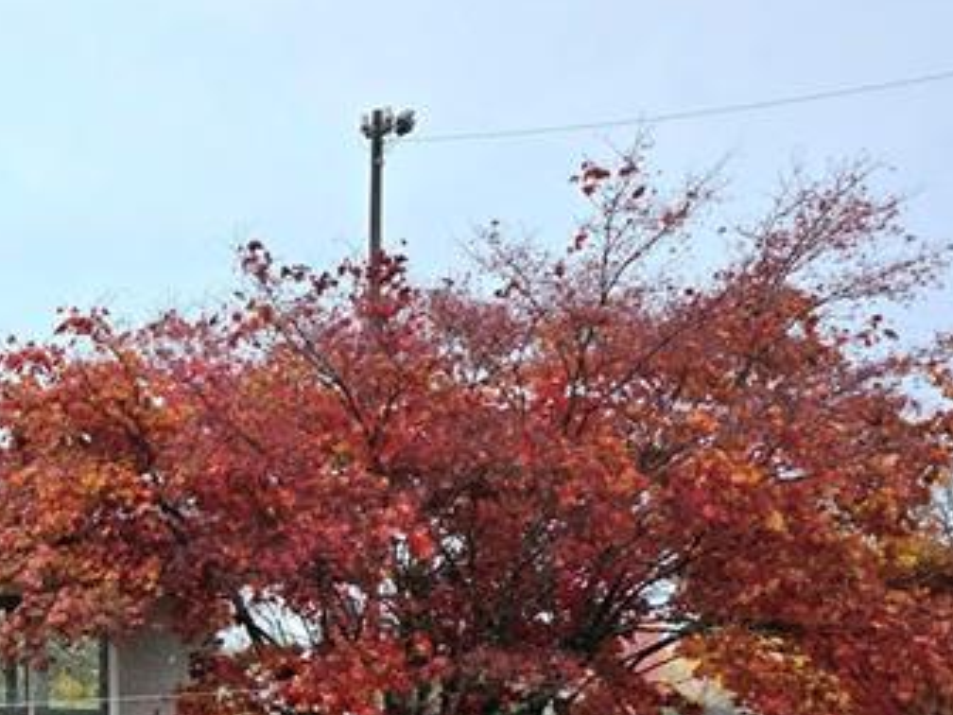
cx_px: -431
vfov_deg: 20.5
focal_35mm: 70
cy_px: 670
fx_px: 1927
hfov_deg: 23.1
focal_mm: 6.3
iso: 32
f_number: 1.7
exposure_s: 1/370
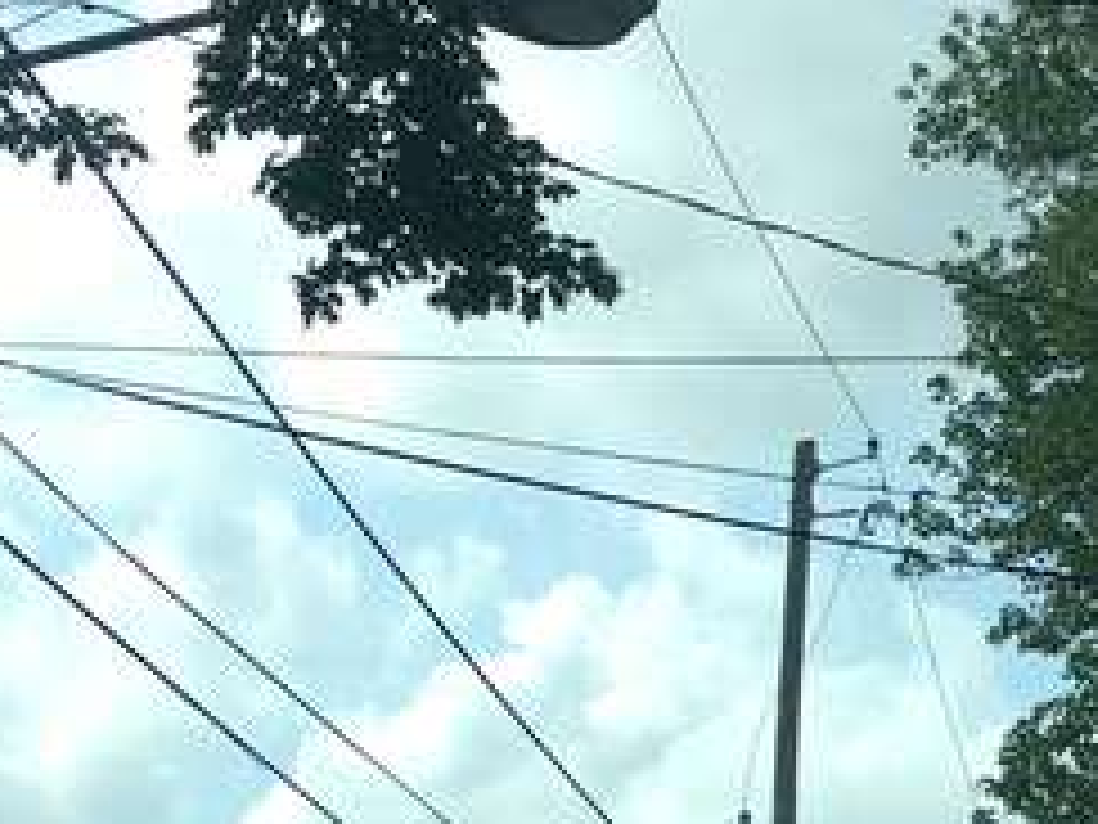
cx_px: 1120
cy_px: 914
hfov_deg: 20.0
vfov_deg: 15.2
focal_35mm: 95
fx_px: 3013
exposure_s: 1/950
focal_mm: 4.15
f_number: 2.2
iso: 25
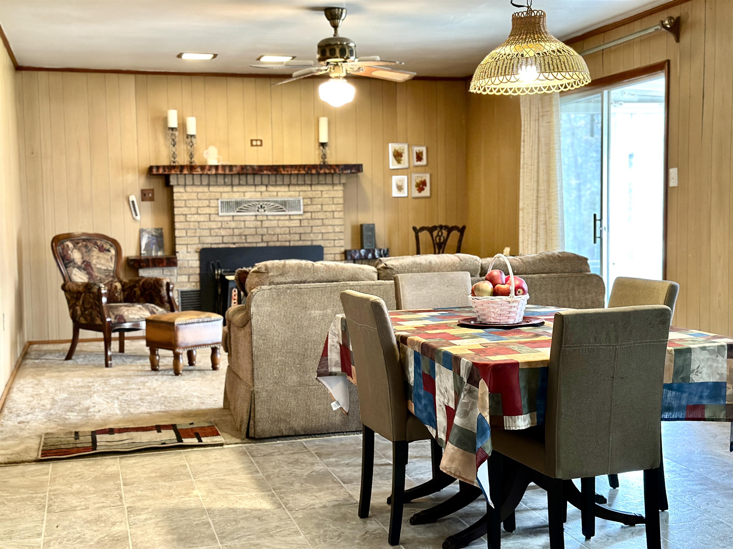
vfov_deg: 30.3
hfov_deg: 39.7
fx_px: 1016
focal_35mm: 48
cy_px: 274
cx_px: 366
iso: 500
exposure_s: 1/40
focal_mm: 6.86
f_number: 1.78
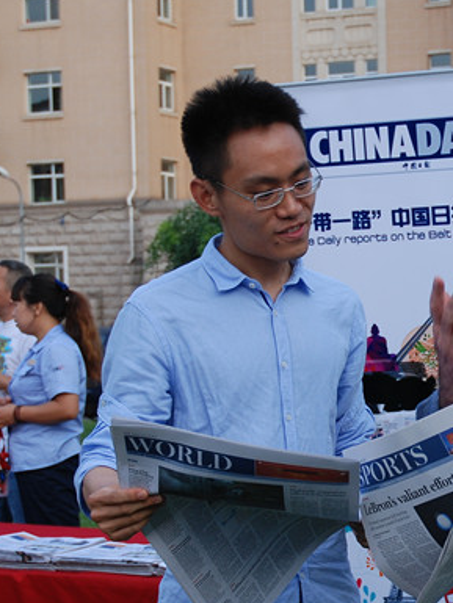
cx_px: 456
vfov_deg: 21.4
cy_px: 390
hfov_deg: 15.9
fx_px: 1589
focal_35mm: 91
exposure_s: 1/320
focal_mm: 27
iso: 200
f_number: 3.8
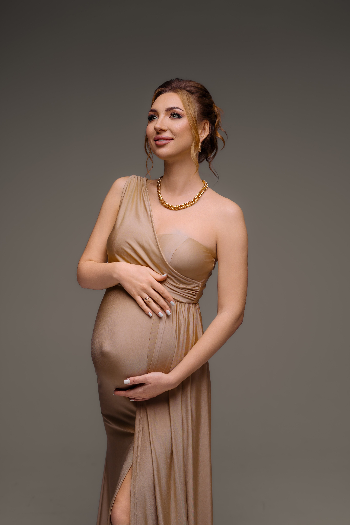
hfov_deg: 27.0
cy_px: 262
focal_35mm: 50
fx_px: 729
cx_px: 175
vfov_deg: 39.6
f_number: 3.2
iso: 100
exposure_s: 1/200
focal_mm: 50
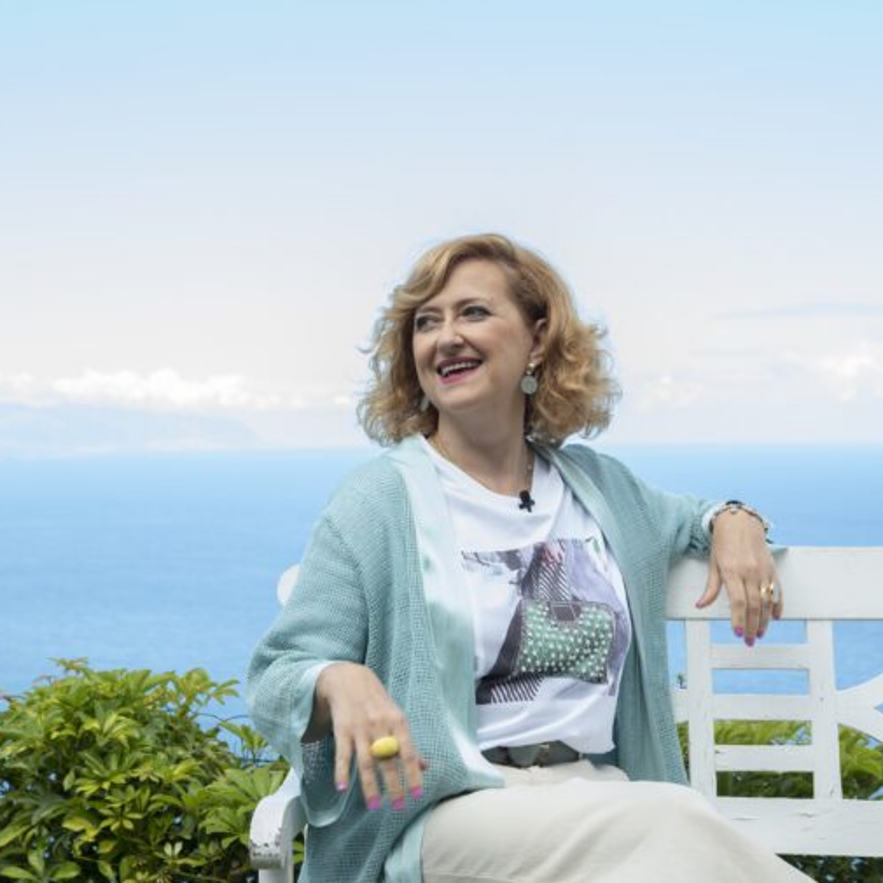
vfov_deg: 23.1
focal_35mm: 75
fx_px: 2164
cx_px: 339
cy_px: 447
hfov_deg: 23.0
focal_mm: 58
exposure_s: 1/250
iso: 400
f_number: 8
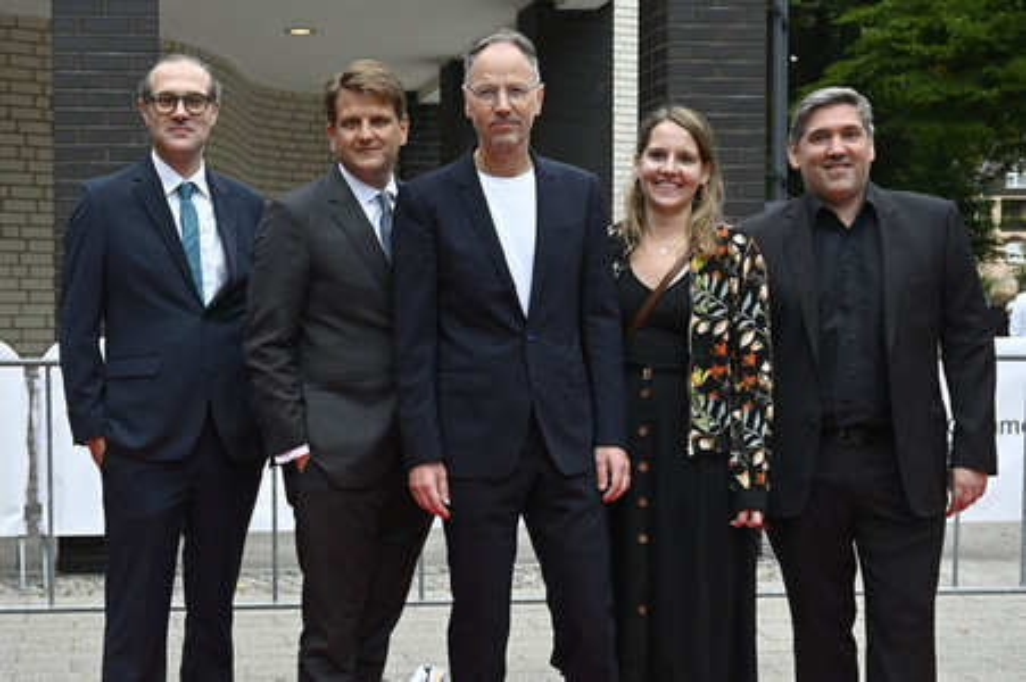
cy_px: 341
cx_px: 513
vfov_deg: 36.8
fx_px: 1025
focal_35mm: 36
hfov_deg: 53.2
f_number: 5.6
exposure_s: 1/500
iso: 2000
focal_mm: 36
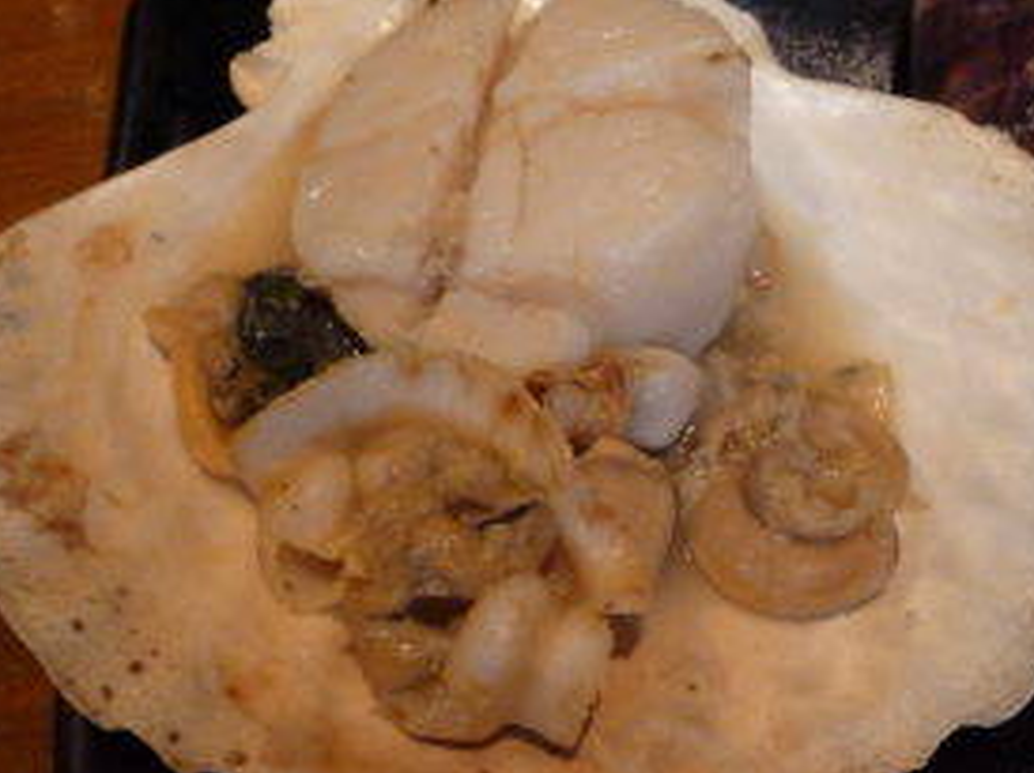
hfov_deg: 38.1
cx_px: 589
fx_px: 1492
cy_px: 415
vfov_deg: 29.1
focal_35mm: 50
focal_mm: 6.8
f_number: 3.5
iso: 800
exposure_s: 1/50
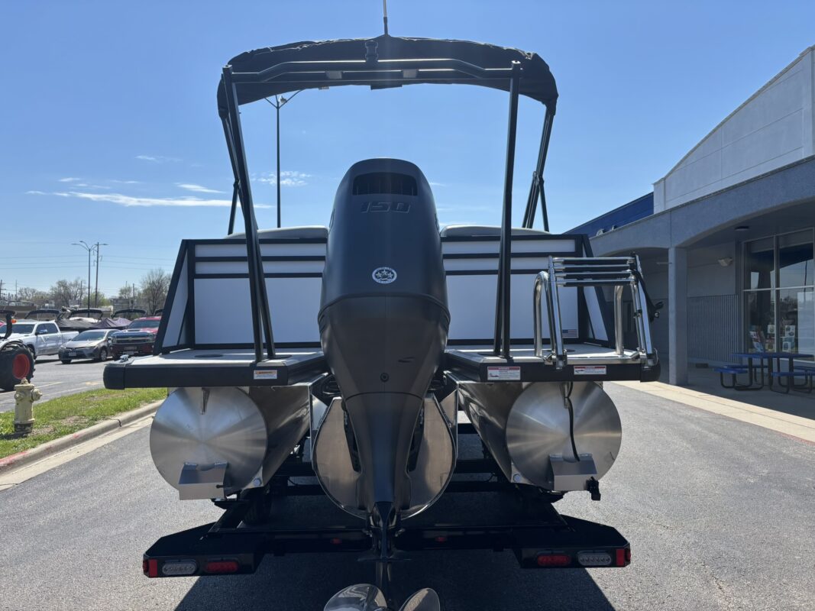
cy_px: 306
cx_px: 408
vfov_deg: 53.1
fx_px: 612
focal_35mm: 26
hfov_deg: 67.3
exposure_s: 1/3650
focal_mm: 5.96
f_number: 1.6
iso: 50
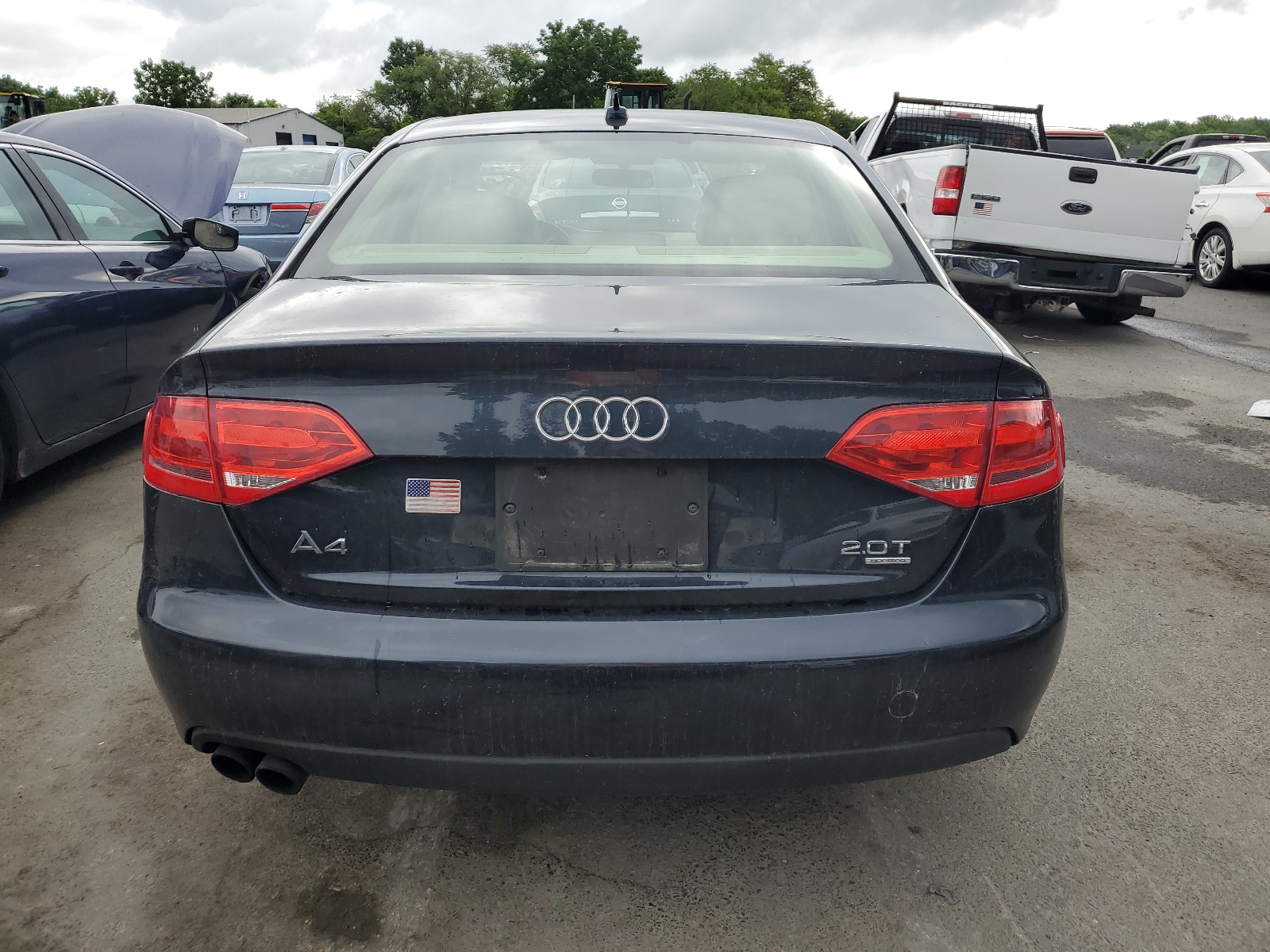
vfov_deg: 53.1
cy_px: 476
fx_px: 954
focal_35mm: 26
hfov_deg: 67.3
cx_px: 635
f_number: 1.5
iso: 50
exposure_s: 1/1250
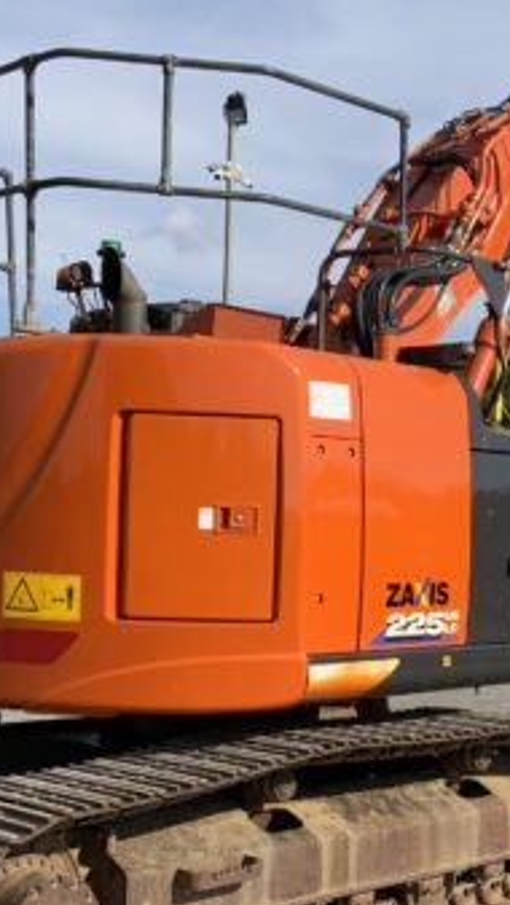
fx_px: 1440
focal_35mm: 60
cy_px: 548
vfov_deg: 34.7
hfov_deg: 20.0
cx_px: 370
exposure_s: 1/2227
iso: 20
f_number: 1.8
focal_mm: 3
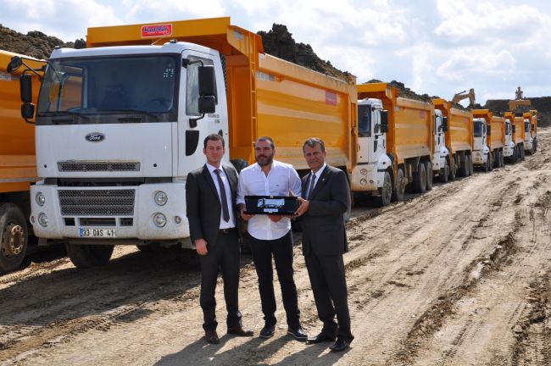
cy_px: 183
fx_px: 734
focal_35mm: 48
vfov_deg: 28.0
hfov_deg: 41.2
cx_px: 276
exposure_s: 1/200
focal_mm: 32
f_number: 14
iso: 200
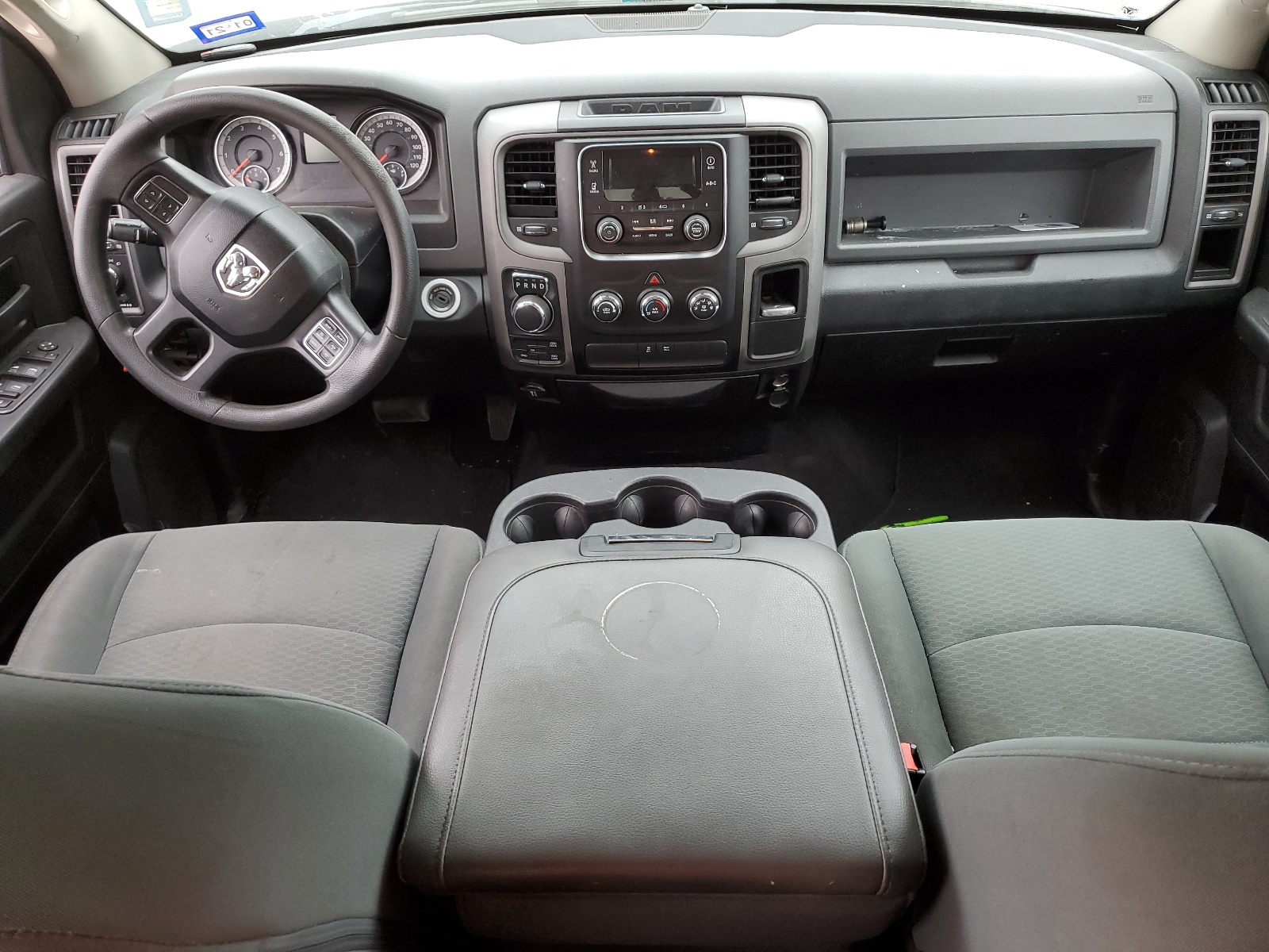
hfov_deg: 67.3
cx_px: 634
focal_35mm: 26
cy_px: 476
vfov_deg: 53.1
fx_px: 953
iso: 69
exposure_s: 1/60.2
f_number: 1.5
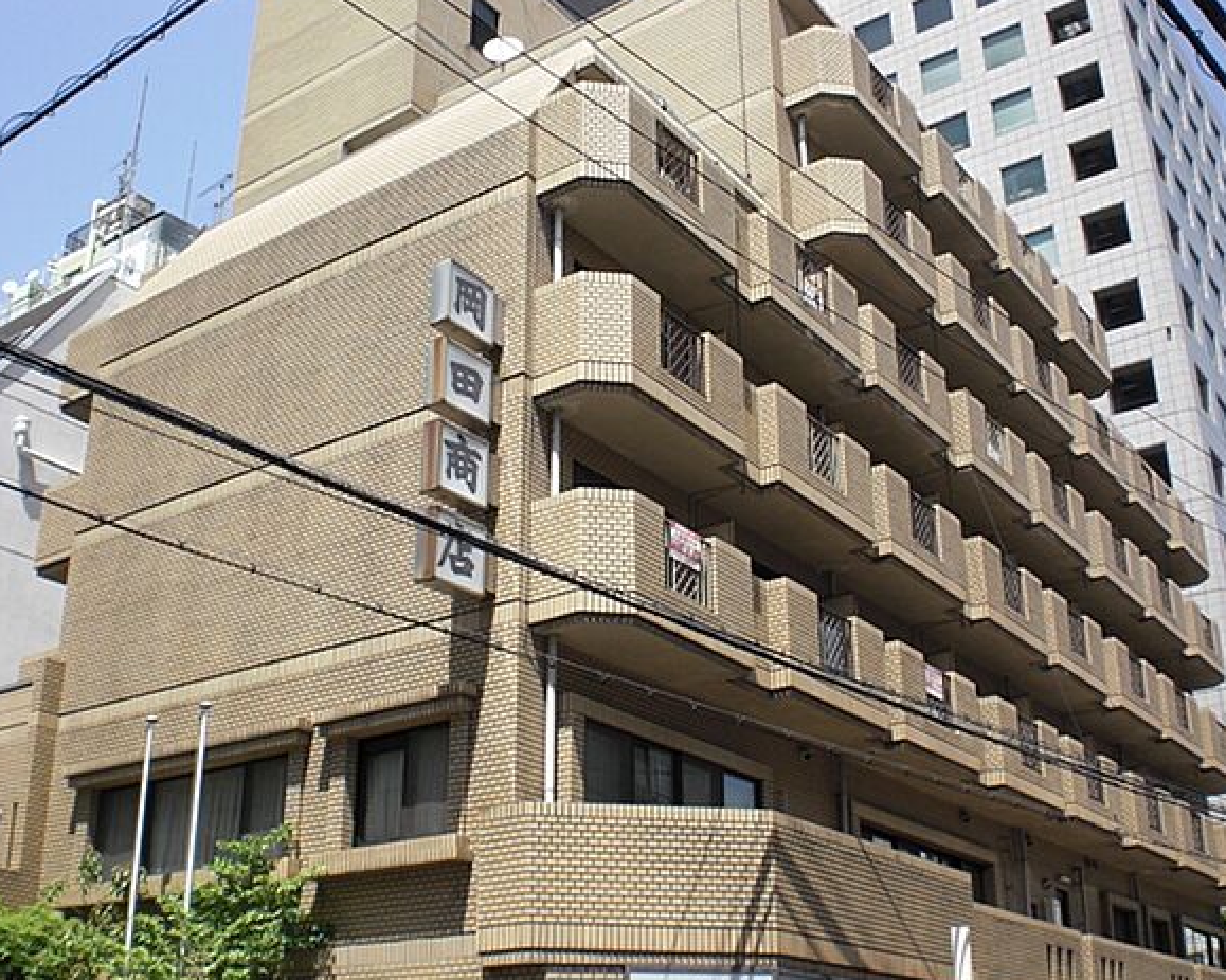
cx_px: 620
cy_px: 489
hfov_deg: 44.8
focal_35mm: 41
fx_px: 1487
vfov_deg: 36.5
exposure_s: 1/200
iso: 64
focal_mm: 6.3
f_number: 5.6
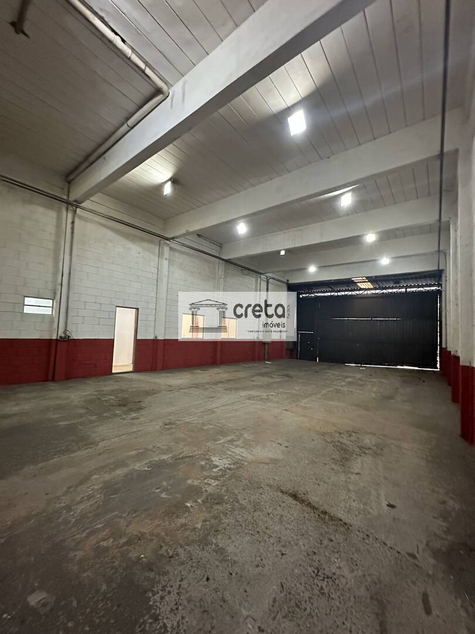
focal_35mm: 14
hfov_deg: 85.7
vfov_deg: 102.1
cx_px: 238
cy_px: 317
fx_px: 256
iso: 1000
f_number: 2.2
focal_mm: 2.22
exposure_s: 1/60
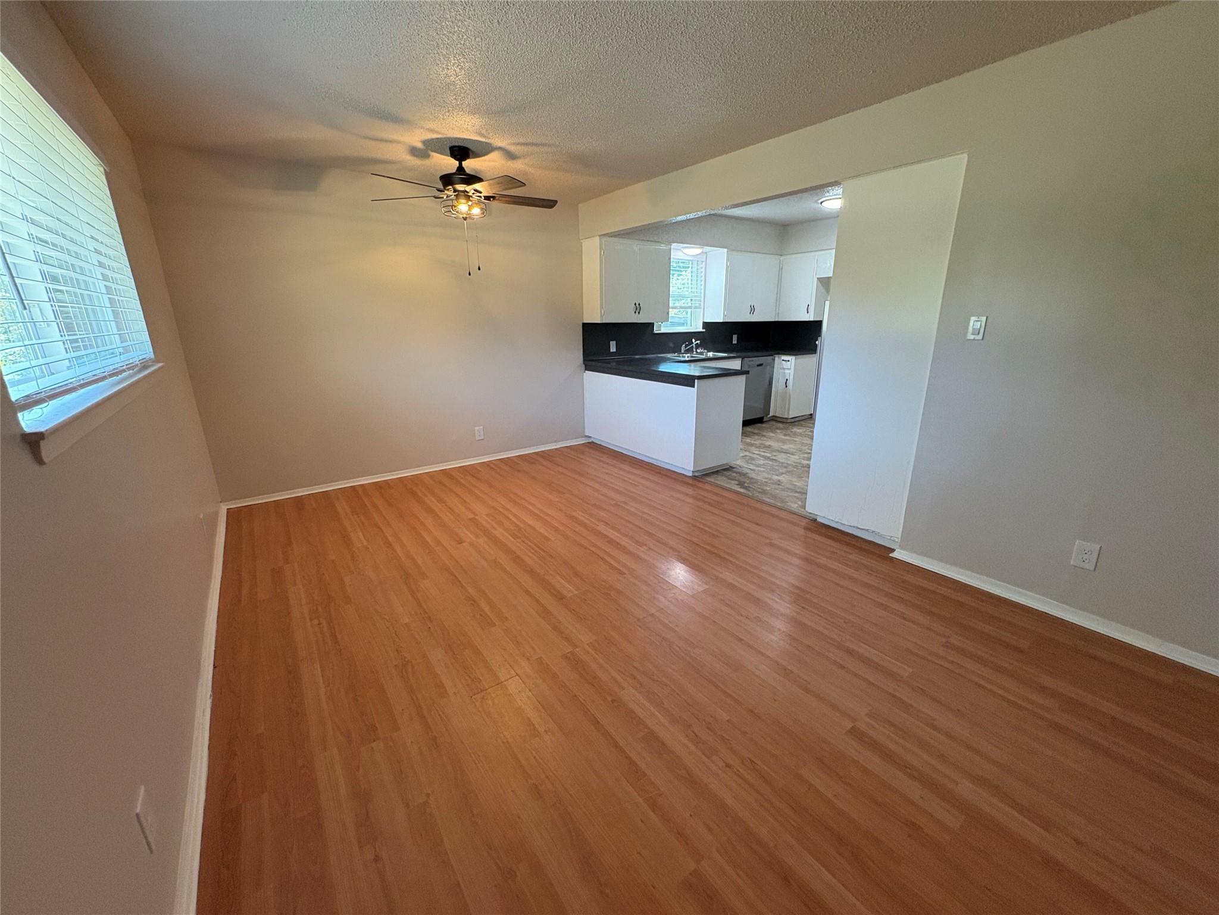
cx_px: 610
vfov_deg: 85.7
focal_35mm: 14
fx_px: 493
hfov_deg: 102.1
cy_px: 458
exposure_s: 1/120
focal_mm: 2.22
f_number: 2.2
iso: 320
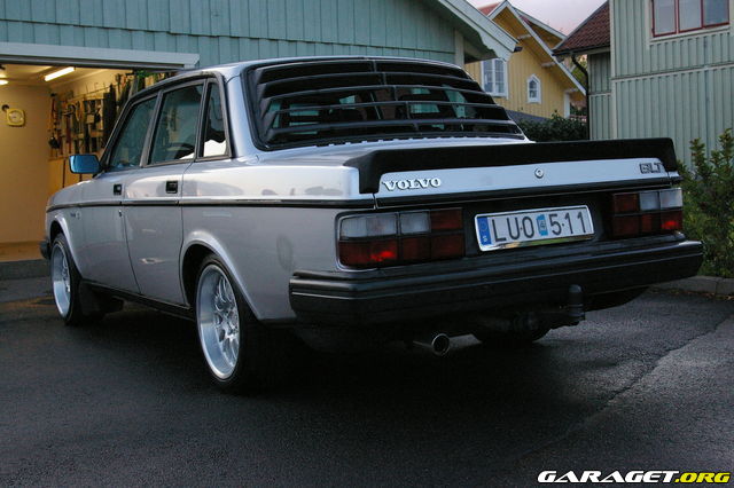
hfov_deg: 42.8
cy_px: 244
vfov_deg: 29.2
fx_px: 937
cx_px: 367
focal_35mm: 46
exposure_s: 1/125
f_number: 6.7
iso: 1600
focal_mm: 31
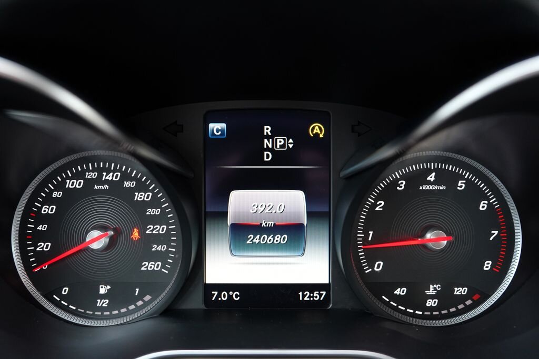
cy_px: 180
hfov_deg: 63.7
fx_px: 434
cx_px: 270
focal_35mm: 29
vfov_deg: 45.0
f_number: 2.8
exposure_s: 1/160
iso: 2000
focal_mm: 29
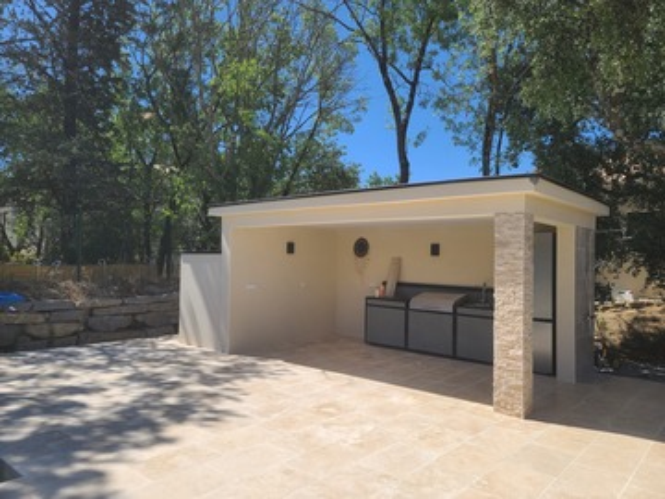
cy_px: 250
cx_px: 332
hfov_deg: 69.4
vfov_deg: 54.9
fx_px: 480
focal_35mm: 25
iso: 16
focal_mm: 7
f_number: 1.8
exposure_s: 1/1005
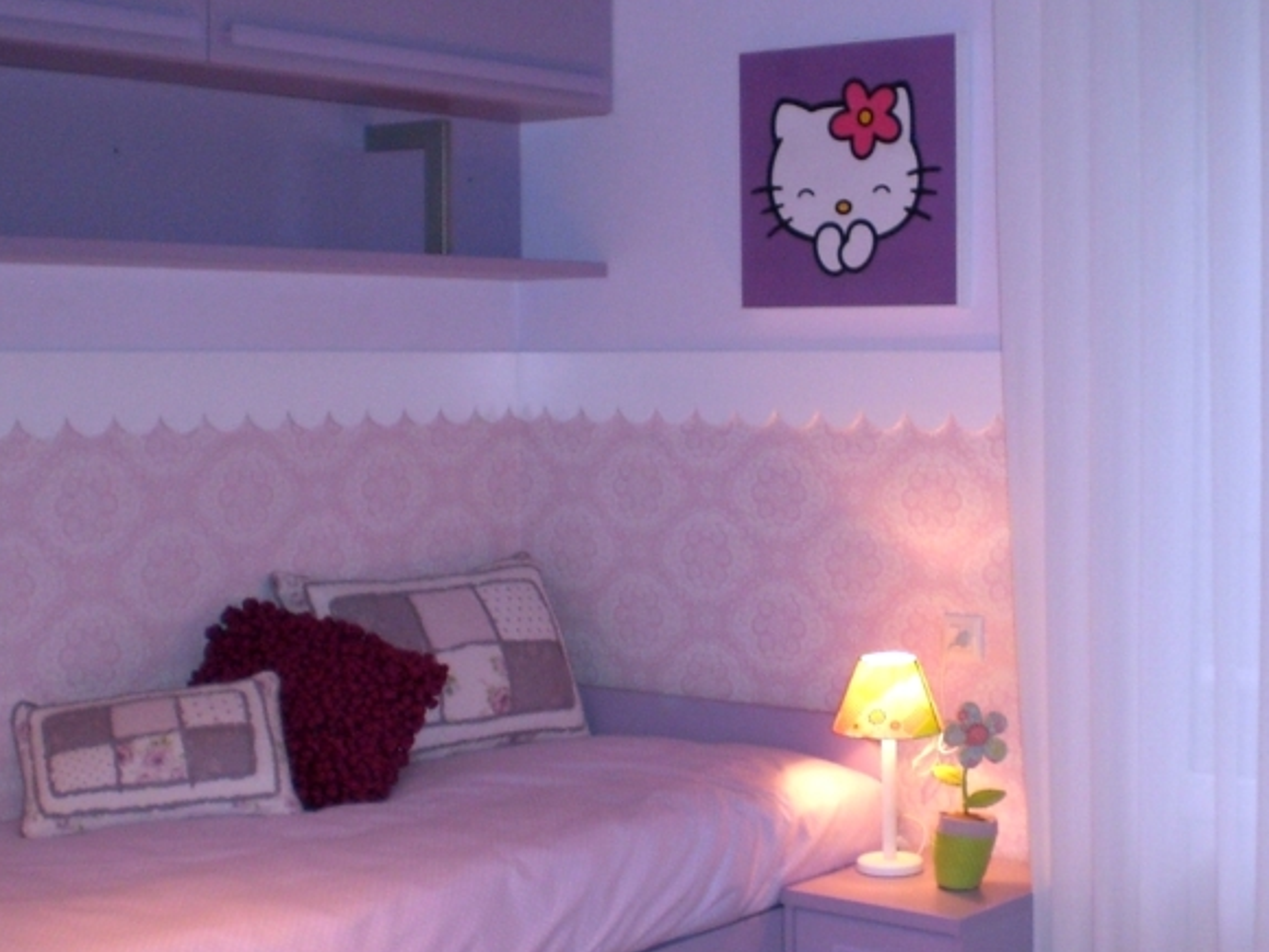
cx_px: 812
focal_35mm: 59
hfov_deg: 32.5
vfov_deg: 24.8
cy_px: 504
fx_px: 2163
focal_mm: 6.3
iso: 200
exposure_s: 1/60
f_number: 3.1
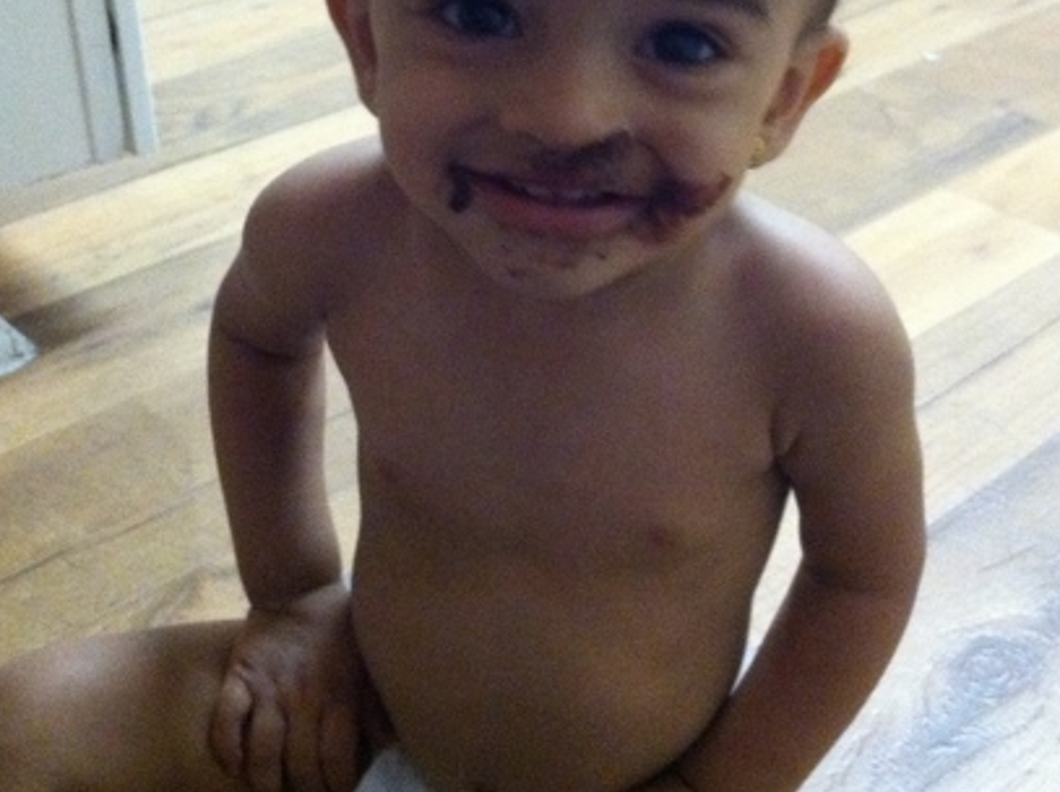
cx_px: 550
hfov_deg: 35.0
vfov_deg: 26.2
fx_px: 1682
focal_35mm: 55
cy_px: 216
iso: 640
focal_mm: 3.85
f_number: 2.8
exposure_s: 1/15
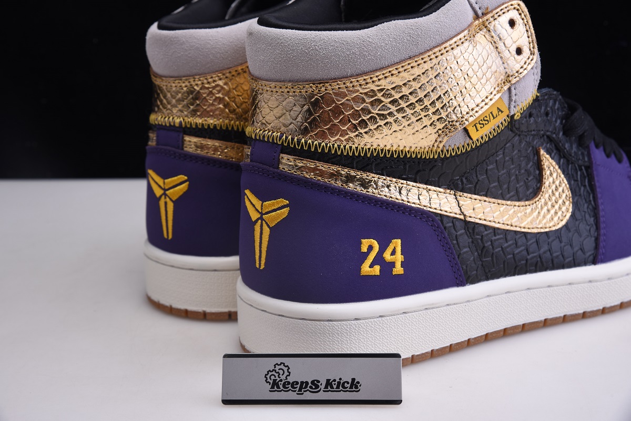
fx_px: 1315
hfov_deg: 27.0
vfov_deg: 18.2
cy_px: 210
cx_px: 316
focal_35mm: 75
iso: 100
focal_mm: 75
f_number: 13
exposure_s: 1/125
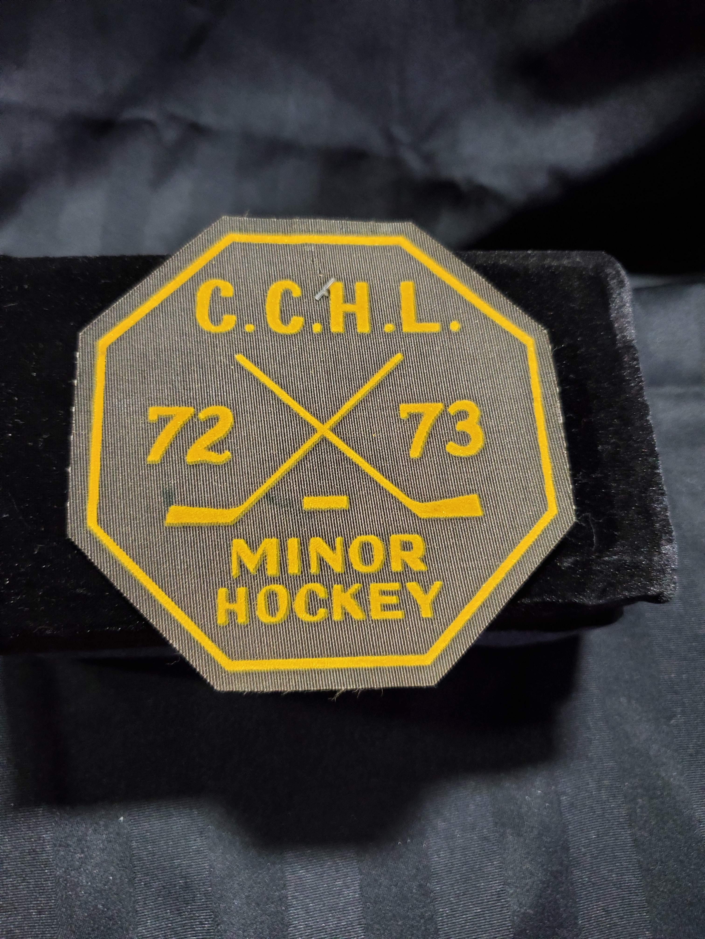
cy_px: 470
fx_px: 706
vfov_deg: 67.3
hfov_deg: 53.1
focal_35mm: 26
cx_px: 352
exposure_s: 1/39
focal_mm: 4.3
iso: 250
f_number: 1.5
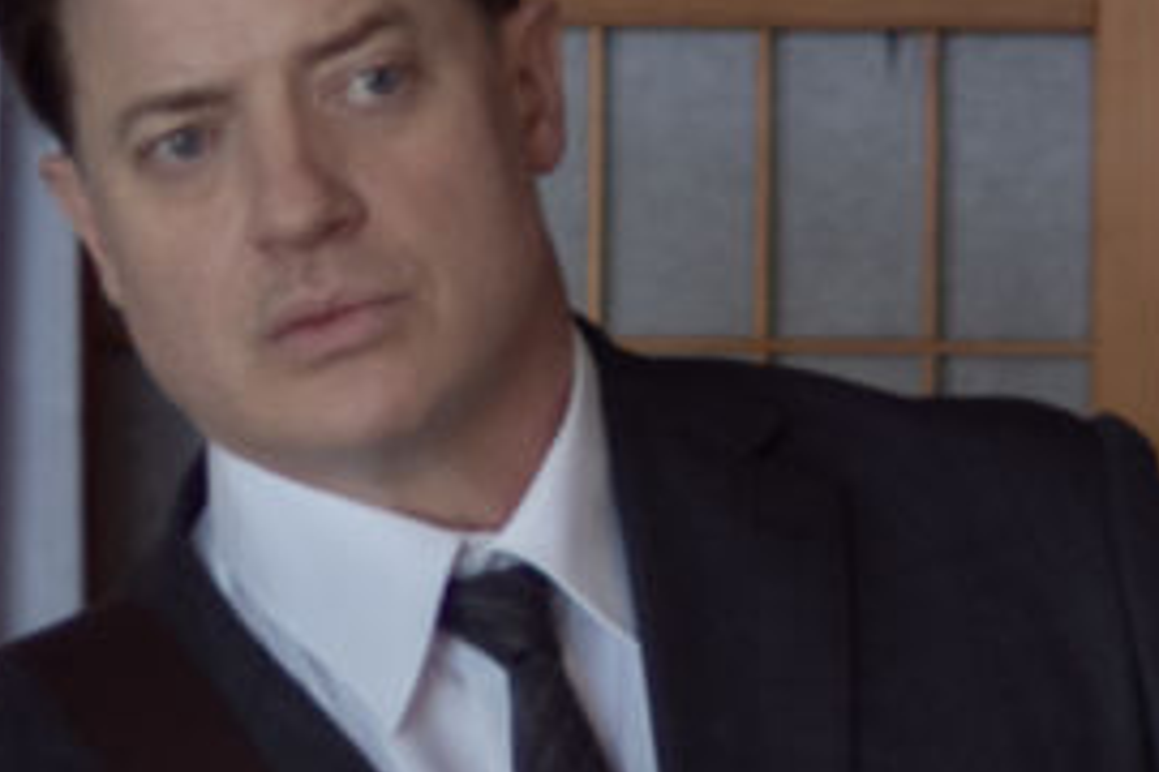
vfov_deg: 1.6
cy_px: 2164
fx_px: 26751
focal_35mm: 831
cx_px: 1756
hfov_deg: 2.5
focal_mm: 75
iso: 200
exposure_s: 1/100
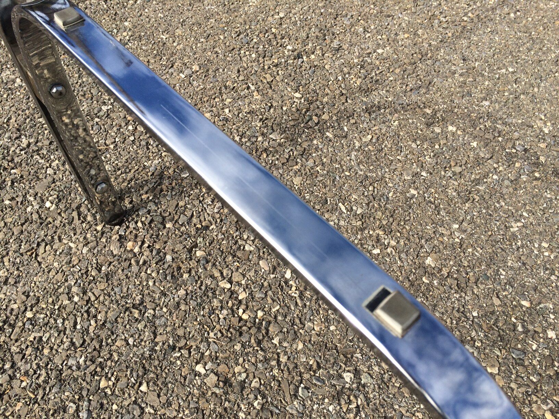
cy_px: 210
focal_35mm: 29
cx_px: 280
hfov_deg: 61.7
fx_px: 468
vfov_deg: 48.2
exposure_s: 1/1325
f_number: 2.2
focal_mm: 4.15
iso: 32
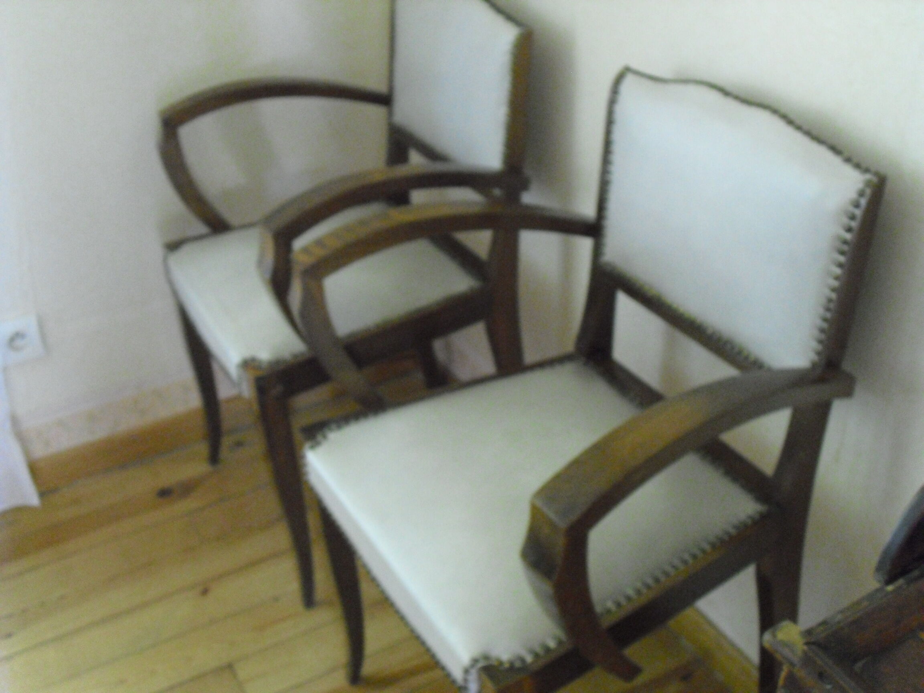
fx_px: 961
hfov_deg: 51.4
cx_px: 462
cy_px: 346
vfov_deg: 39.7
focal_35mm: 36
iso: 800
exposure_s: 1/25
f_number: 3.1
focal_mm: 6.3
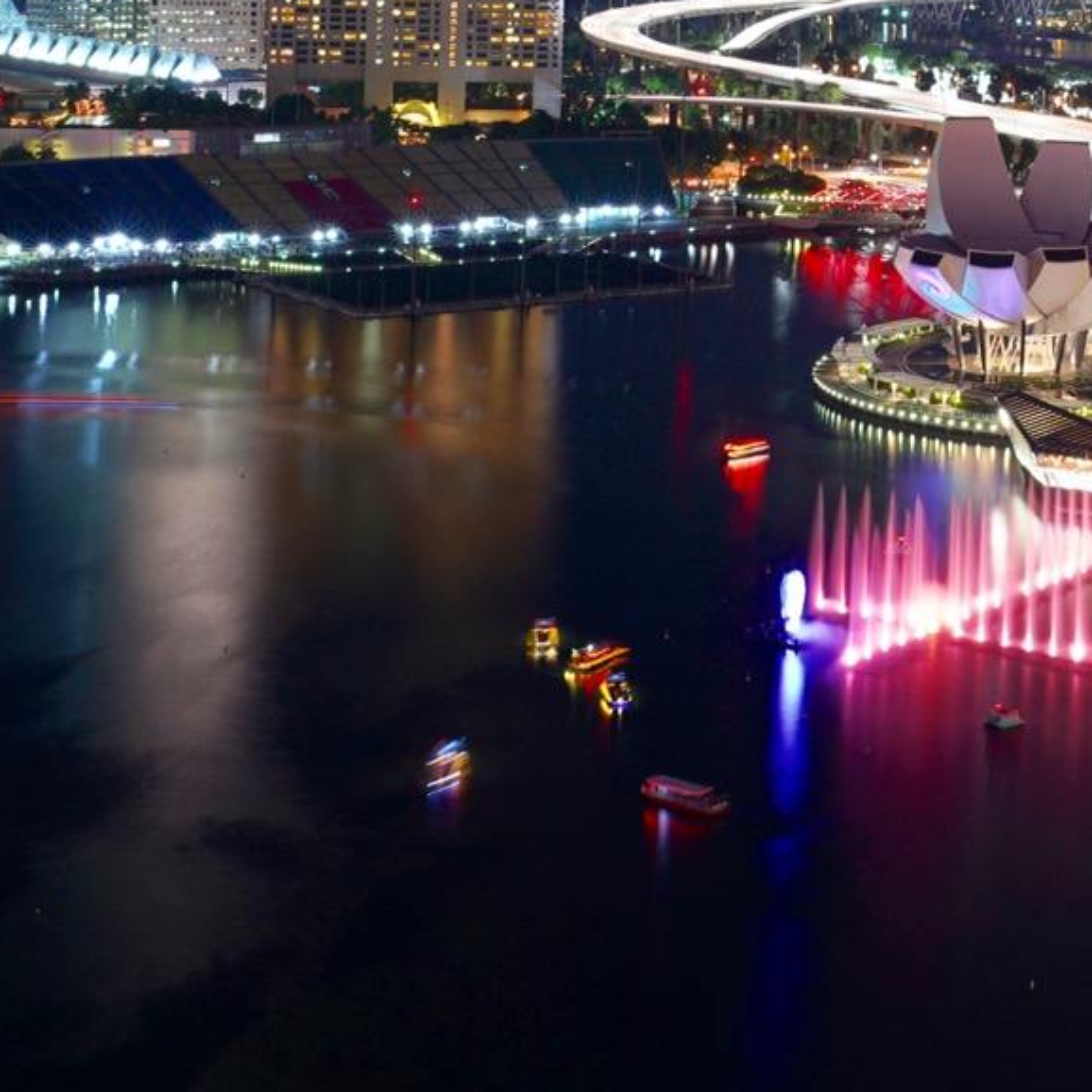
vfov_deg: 19.1
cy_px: -52
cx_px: 1455
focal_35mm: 88
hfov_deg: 18.3
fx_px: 3141
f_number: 10
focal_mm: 26
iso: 200
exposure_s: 15
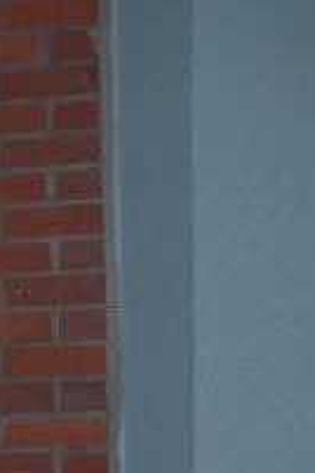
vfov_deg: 12.9
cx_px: -515
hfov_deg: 8.0
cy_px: 566
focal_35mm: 156
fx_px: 2045
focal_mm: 29
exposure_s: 1/60
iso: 200
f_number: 5.6
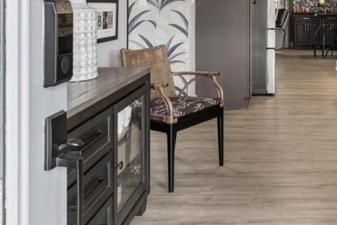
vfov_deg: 28.8
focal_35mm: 44
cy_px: 8
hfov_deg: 40.3
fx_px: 412
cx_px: 318
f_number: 7.1
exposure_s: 1/20
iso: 100
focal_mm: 10
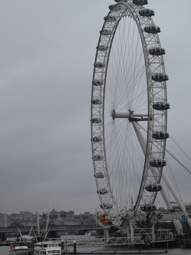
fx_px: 541
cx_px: 95
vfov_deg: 26.5
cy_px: 111
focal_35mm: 74
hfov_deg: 20.0
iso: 400
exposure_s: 1/250
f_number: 8
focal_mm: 45
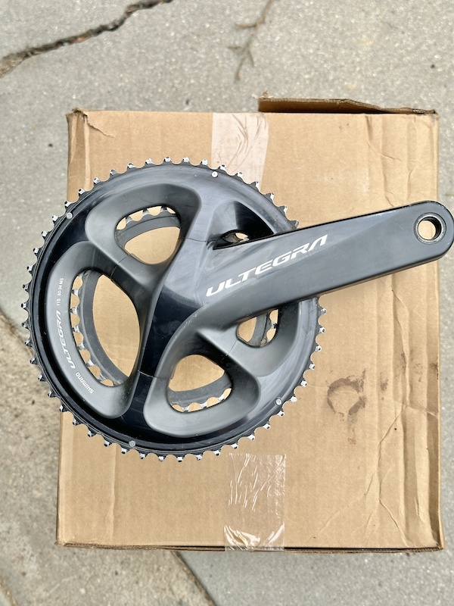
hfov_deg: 30.3
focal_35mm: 48
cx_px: 227
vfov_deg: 39.7
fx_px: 839
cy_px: 303
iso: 50
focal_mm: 6.86
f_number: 1.78
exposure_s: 1/151
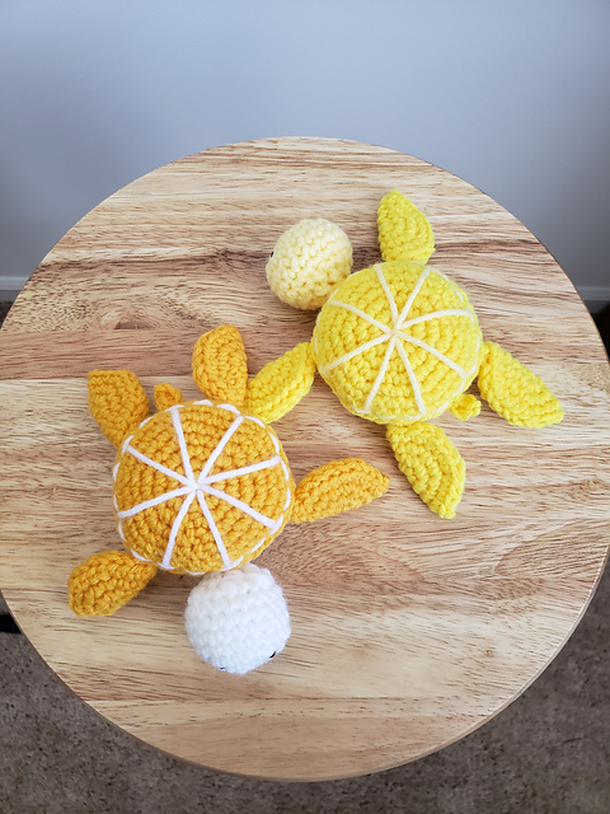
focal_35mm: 26
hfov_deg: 53.1
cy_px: 407
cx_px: 305
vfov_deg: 67.3
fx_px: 611
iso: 250
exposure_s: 1/50
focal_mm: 4.3
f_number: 1.5
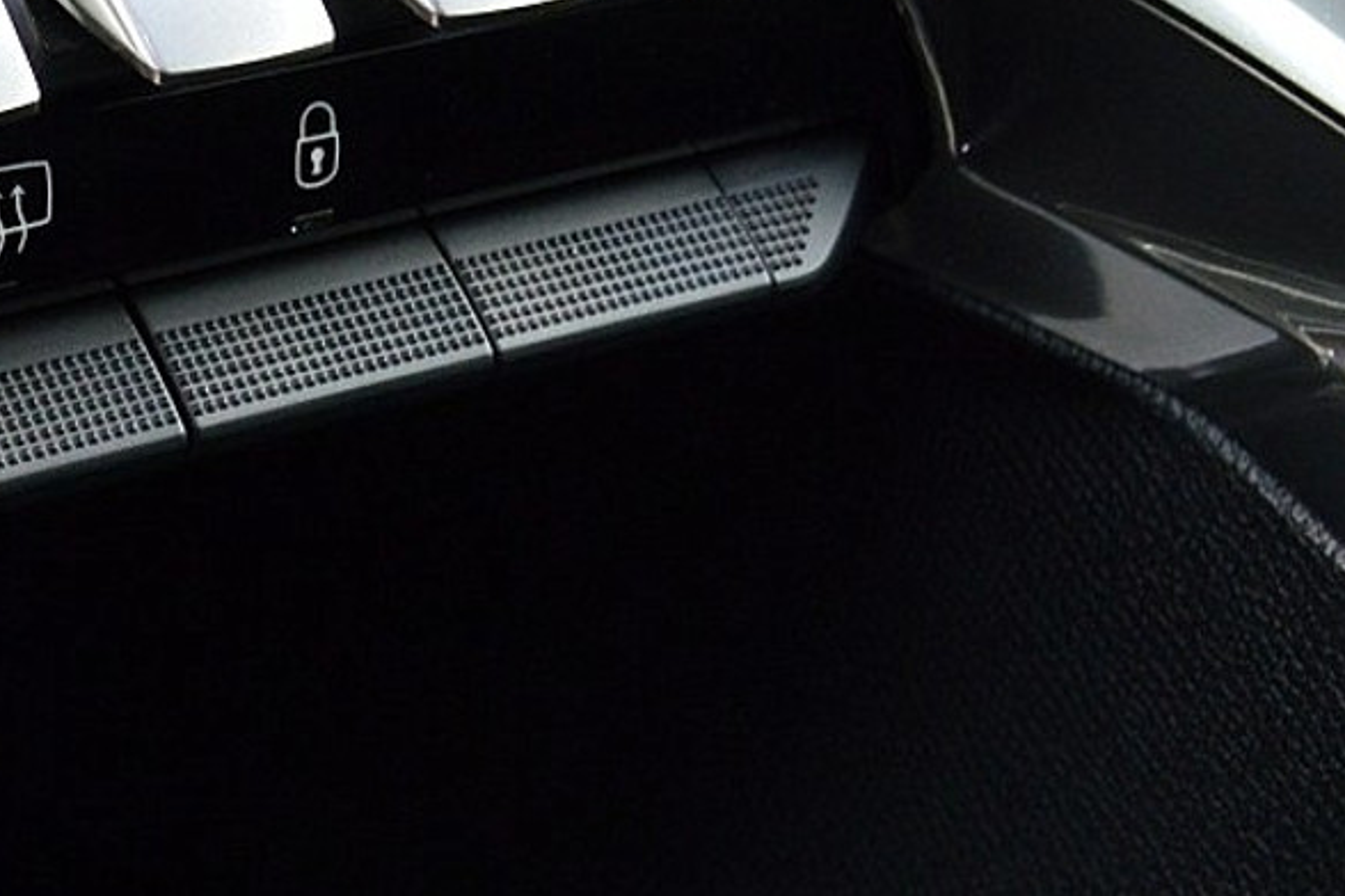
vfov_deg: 13.7
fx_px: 3661
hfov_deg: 18.4
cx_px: -675
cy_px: -16
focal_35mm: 98
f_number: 7.1
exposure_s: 1/60
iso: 800
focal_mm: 20
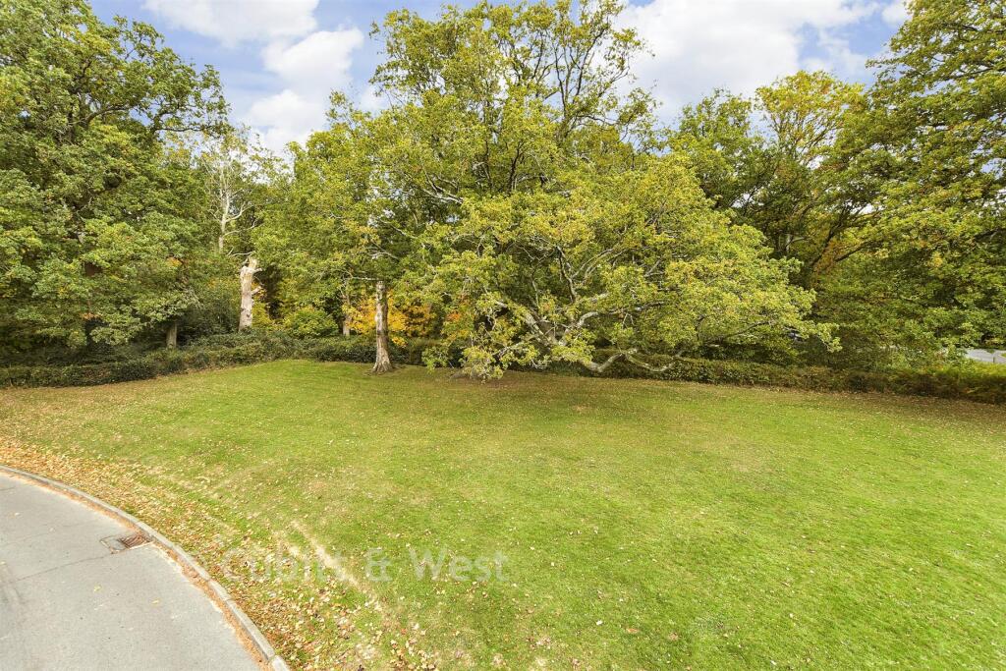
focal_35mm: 15
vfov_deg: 77.3
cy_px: 336
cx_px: 503
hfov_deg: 100.4
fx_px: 419
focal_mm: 10
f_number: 10
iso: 160
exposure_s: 1/25
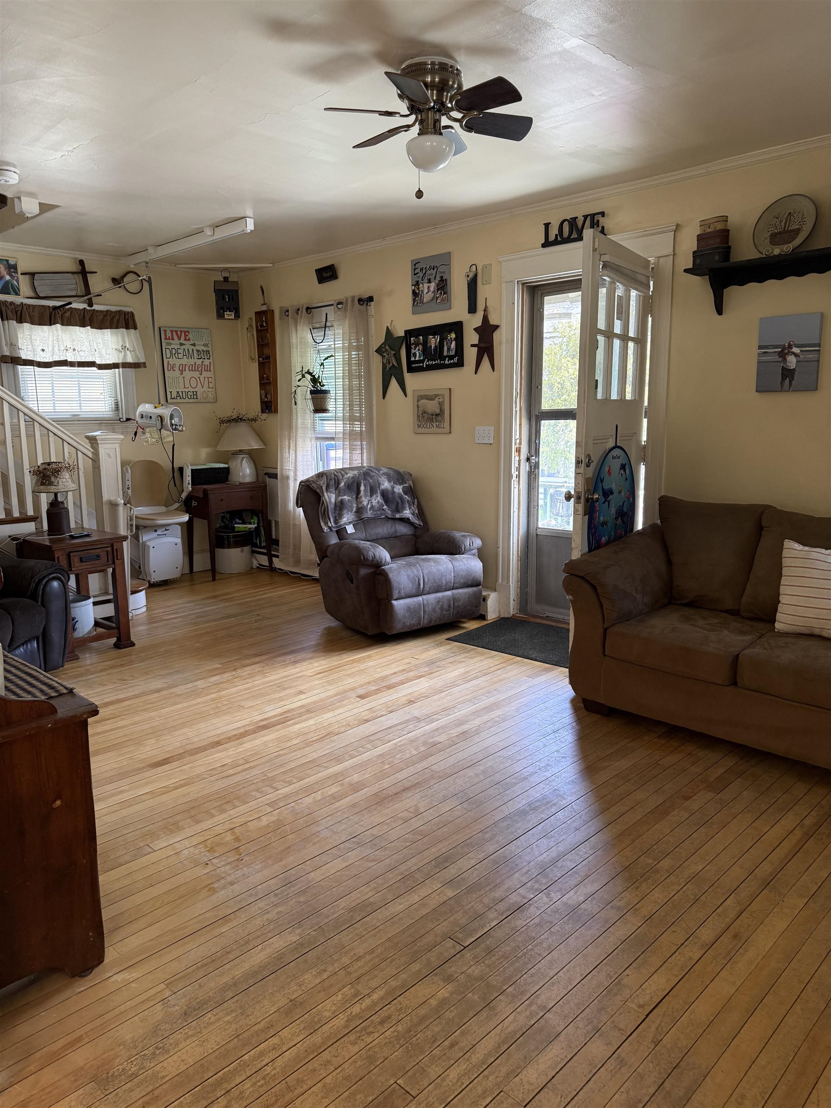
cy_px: 554
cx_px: 416
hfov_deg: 56.8
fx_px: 768
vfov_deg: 71.6
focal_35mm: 24
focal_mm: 6.76
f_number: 1.78
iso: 200
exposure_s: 1/60
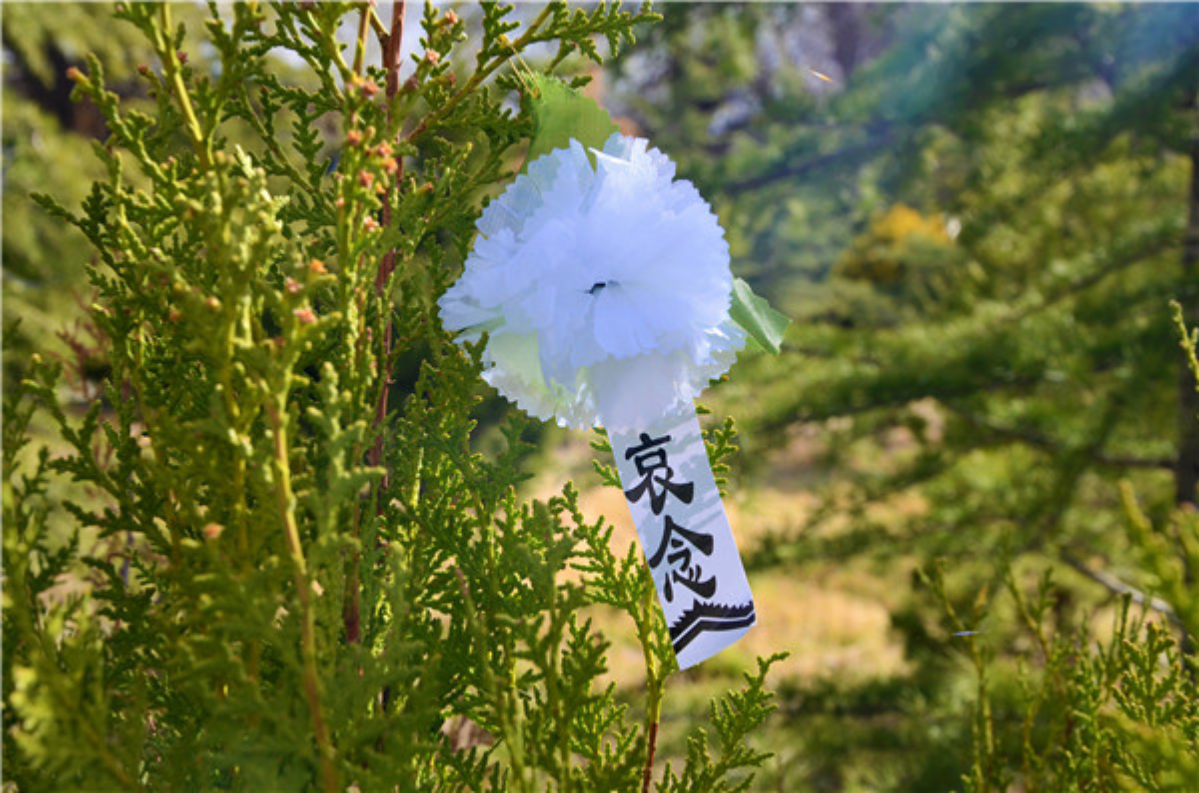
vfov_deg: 23.7
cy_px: 396
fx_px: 1894
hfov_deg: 35.1
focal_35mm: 57
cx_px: 600
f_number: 10
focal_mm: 38
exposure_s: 1/125
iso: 100
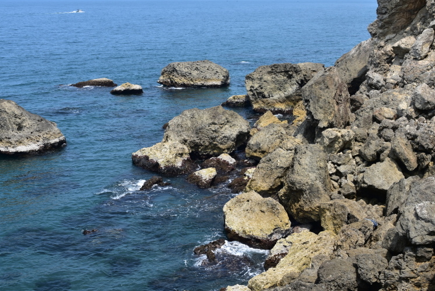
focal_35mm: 53
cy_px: 137
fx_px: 636
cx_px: 225
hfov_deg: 37.7
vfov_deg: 25.8
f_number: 9
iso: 100
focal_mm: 29
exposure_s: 1/160
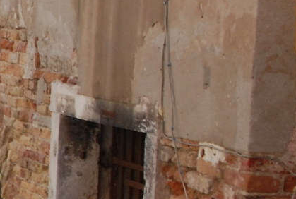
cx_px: -391
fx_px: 1699
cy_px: 125
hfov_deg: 9.1
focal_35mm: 206
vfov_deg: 6.7
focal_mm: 24
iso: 200
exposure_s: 1/80
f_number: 10
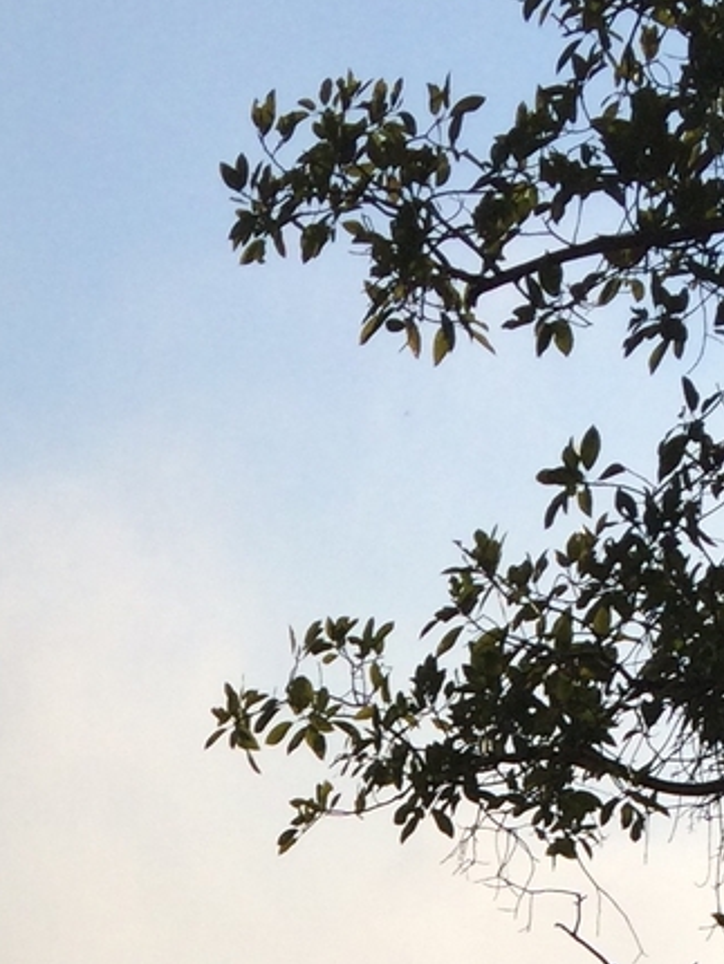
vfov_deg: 14.7
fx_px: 3204
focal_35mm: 115
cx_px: 132
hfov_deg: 12.8
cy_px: 1786
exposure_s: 1/5128
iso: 32
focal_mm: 4.15
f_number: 2.2
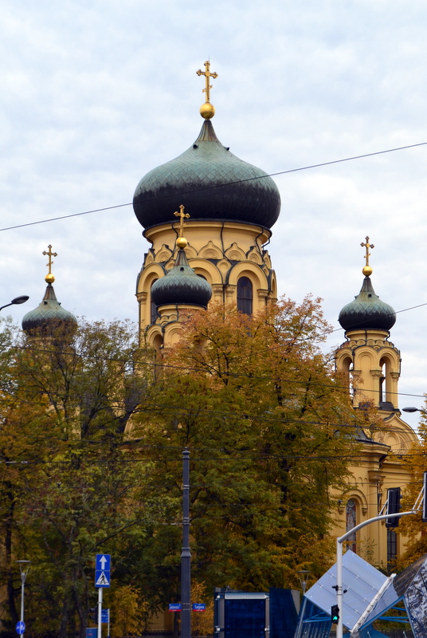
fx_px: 1463
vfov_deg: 24.6
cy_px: 319
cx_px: 214
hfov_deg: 16.6
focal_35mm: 82
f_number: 8
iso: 400
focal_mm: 55
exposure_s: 1/80
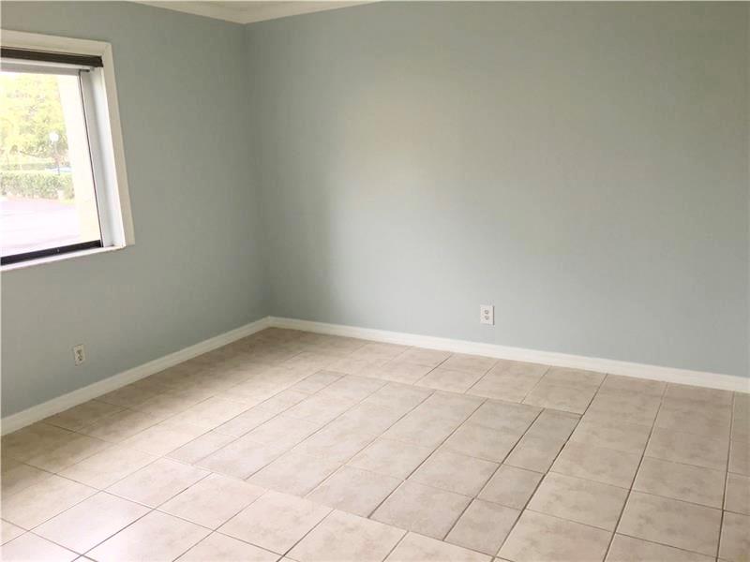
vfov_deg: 48.2
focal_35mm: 29
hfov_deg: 61.7
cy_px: 281
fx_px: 628
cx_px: 375
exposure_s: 1/30
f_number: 2.2
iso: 40
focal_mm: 4.15
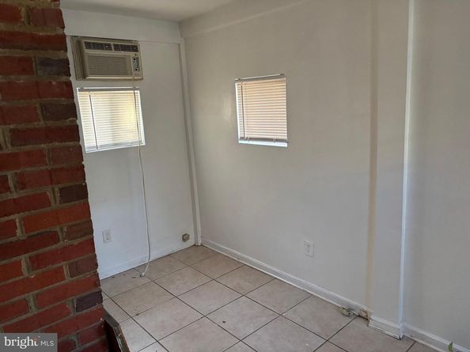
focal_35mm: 26
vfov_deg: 53.0
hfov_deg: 67.3
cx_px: 235
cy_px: 176
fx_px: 353
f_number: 1.6
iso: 500
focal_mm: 5.96
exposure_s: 1/60
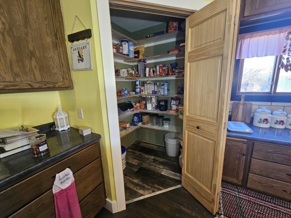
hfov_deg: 106.2
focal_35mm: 13
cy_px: 109
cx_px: 146
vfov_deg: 89.9
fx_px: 109
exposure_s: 1/40
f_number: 2.2
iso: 320
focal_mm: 2.2
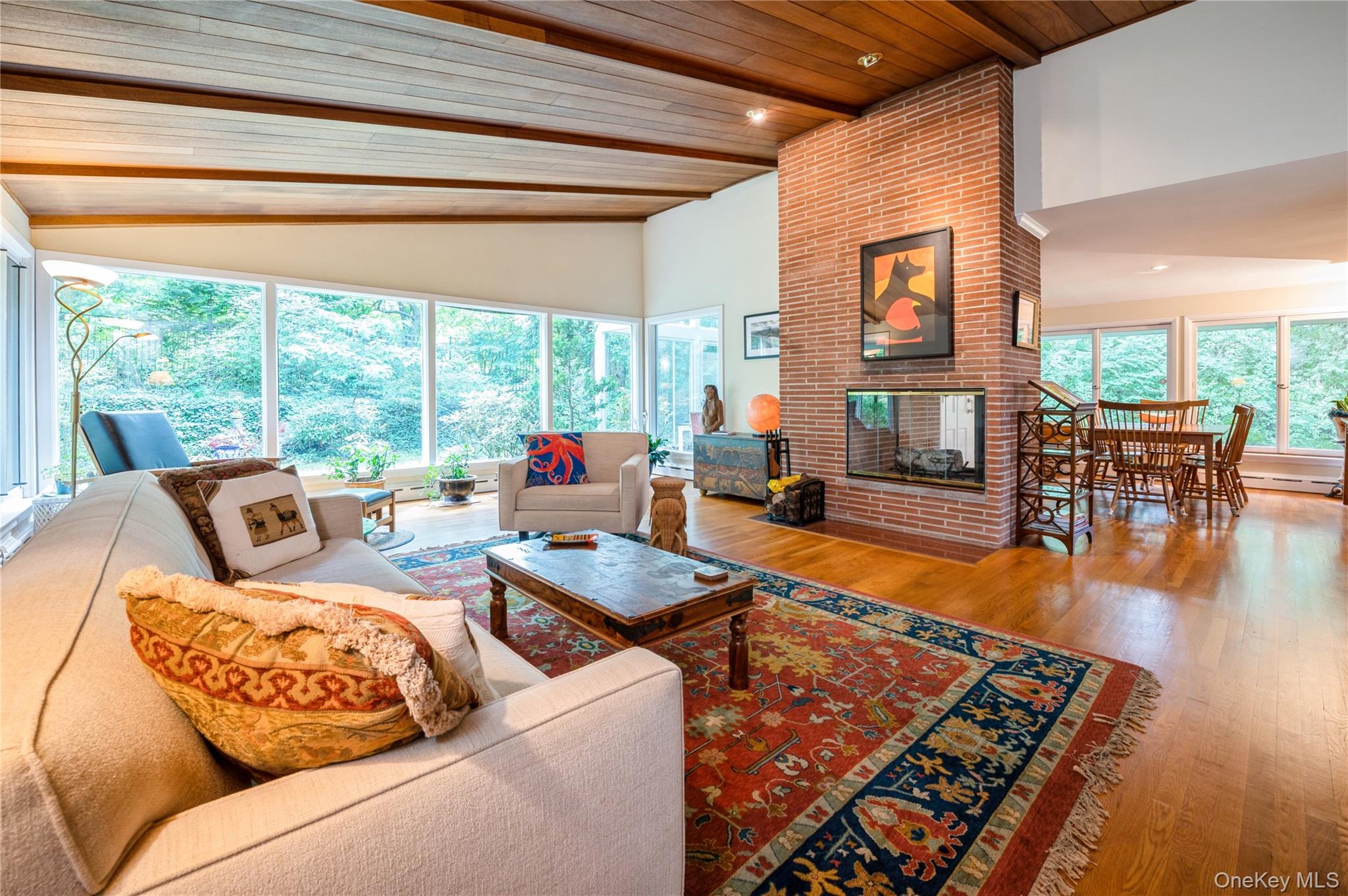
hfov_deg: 104.3
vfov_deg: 81.1
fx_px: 524
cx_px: 674
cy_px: 448
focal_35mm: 14
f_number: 11
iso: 200
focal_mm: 14
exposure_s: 1.3
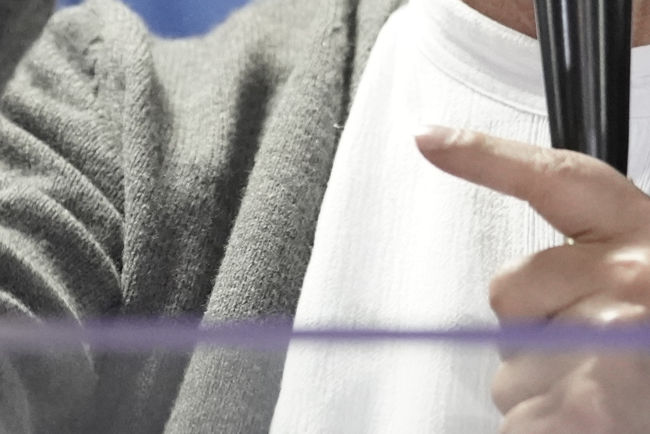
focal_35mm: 541
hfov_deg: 3.8
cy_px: -119
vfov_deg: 2.5
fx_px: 9767
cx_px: -38
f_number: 4
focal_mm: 138
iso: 10000
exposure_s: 1/200
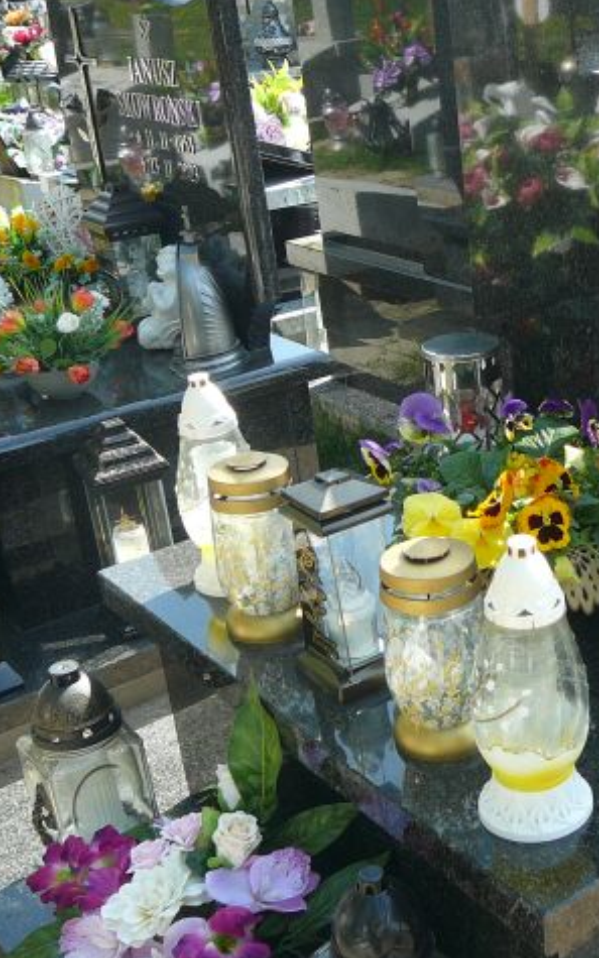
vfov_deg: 40.3
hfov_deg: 24.6
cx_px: 605
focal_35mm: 50
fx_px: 1306
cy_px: 480
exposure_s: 1/320
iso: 80
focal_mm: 5.2
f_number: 2.8
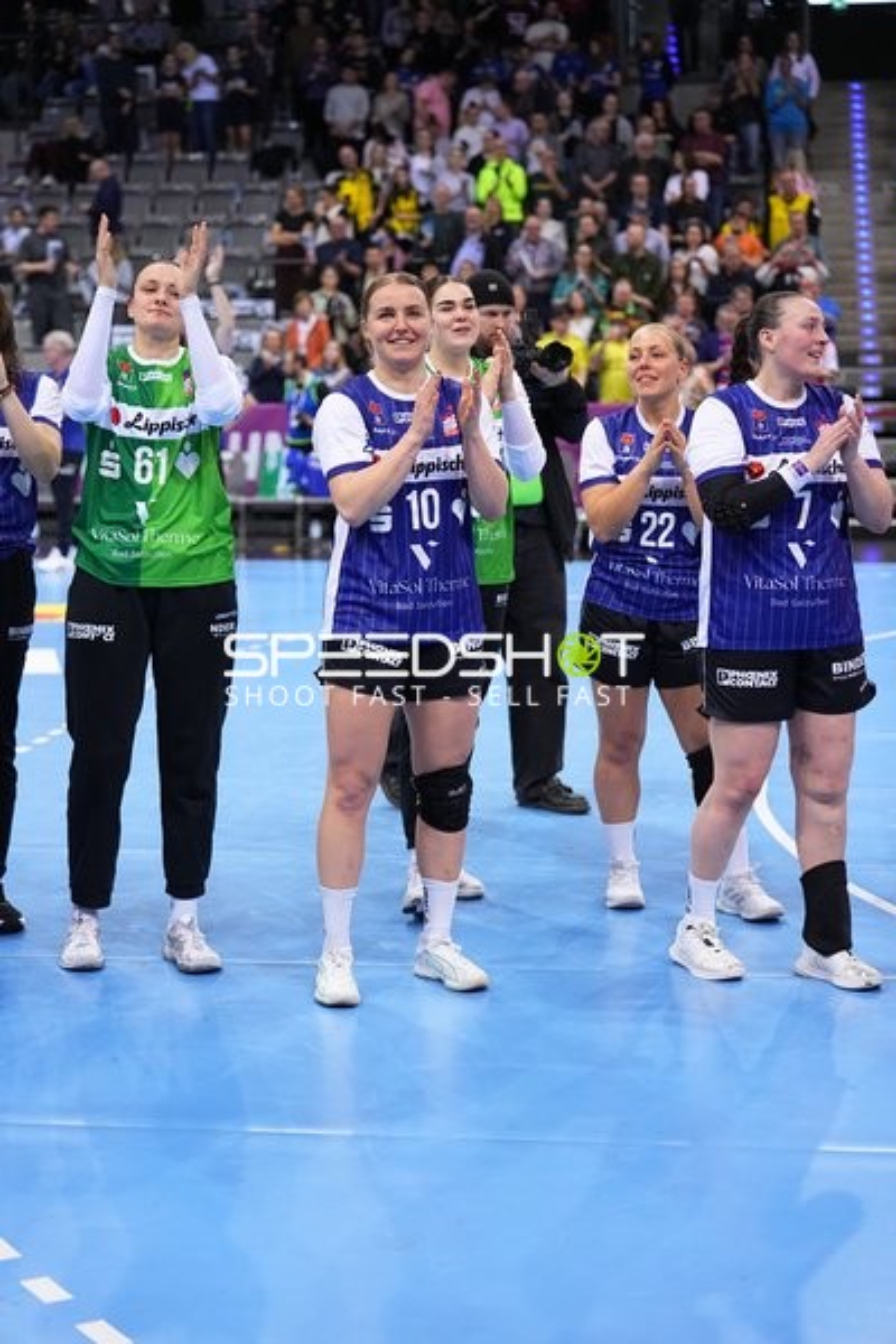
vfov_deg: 28.8
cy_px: 672
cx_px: 448
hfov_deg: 19.5
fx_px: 2613
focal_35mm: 70
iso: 3200
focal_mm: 70
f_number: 2.8
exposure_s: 1/1000
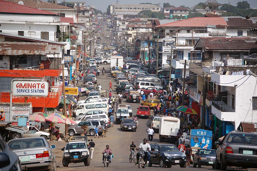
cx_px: 128
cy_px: 86
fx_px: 1284
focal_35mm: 180
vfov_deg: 7.6
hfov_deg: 11.4
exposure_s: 1/1250
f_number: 5
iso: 200
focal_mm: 120
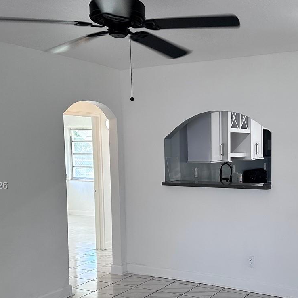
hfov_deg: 36.3
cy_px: 186
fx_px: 448
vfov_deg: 36.6
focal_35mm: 46
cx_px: 205
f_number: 1.78
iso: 160
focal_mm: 6.86
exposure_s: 1/120
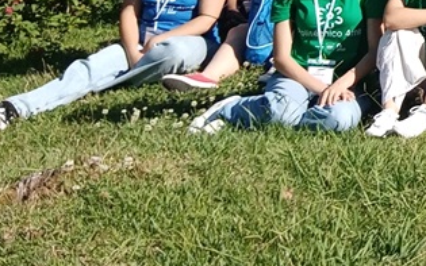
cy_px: -185
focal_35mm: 112
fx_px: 1301
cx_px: 779
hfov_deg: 15.7
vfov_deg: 11.0
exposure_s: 1/927
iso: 114
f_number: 1.8
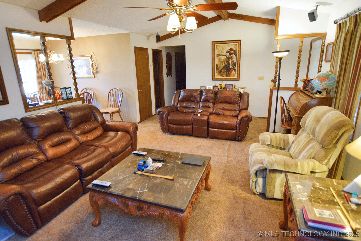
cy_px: 120
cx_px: 180
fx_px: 196
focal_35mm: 20
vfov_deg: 63.2
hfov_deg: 85.4
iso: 2000
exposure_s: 1/60
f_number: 3.5
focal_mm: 13
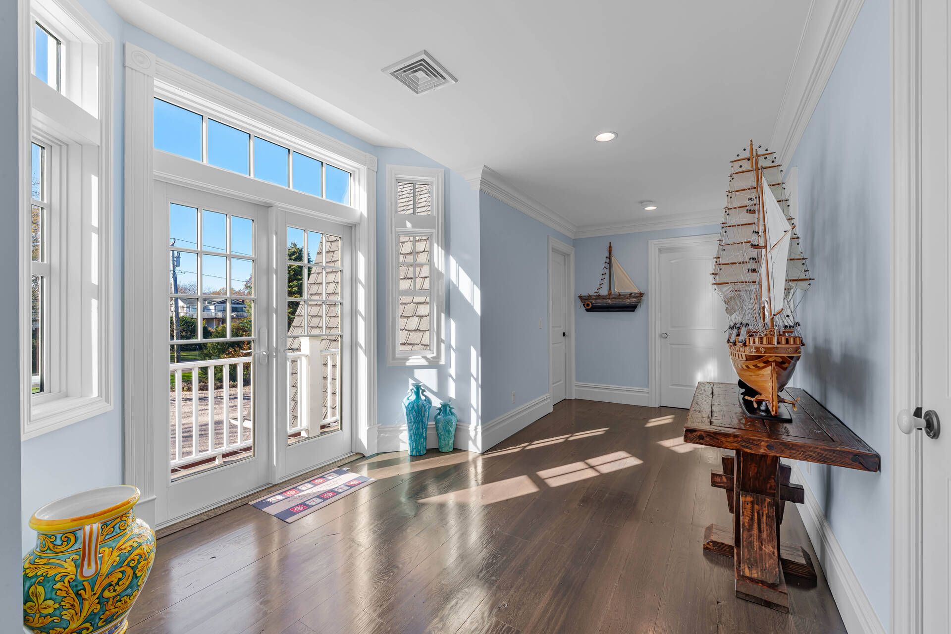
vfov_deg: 81.2
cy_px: 317
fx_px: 370
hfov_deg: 104.3
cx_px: 476
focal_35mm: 14
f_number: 9
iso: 250
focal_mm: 14
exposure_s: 1/15
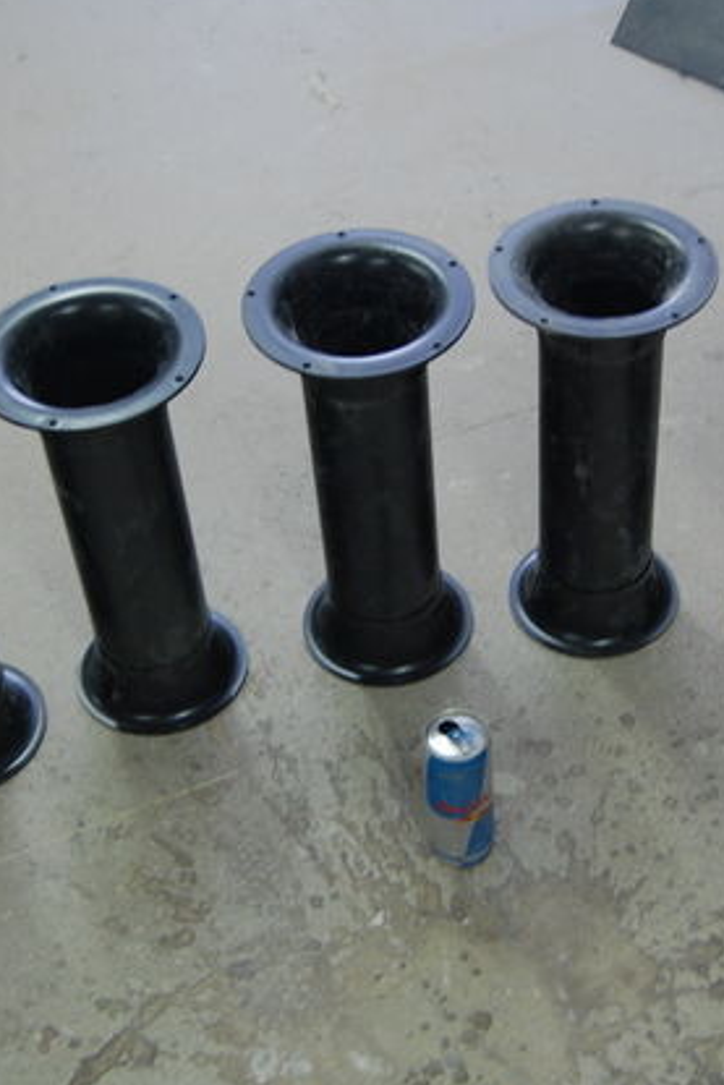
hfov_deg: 22.6
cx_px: 405
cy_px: 539
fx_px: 1808
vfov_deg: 33.4
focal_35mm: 60
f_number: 4
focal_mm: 26
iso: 800
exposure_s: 1/20
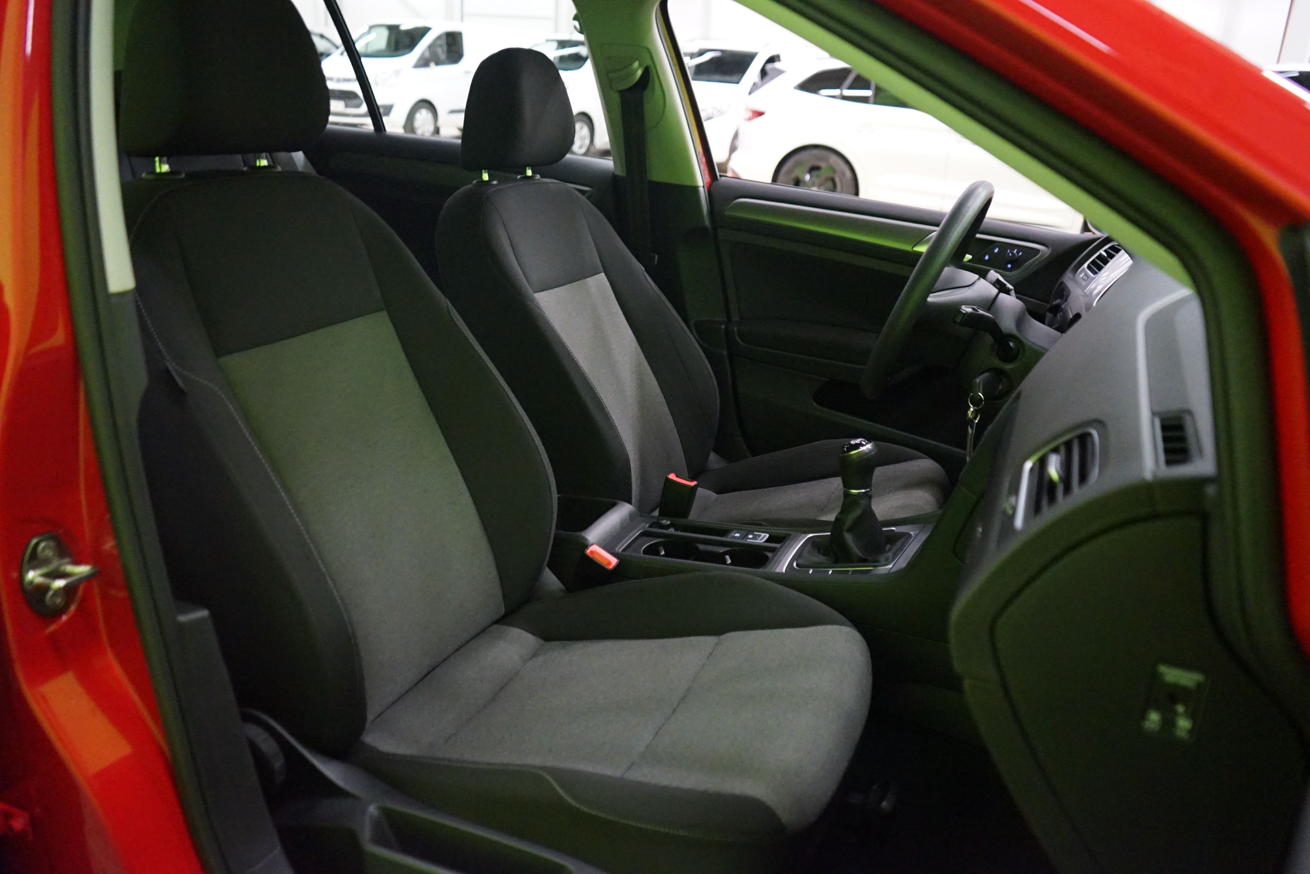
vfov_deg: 46.4
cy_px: 437
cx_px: 655
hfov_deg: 65.5
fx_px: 1019
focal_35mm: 28
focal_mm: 28
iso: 6400
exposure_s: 1/40
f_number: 3.5
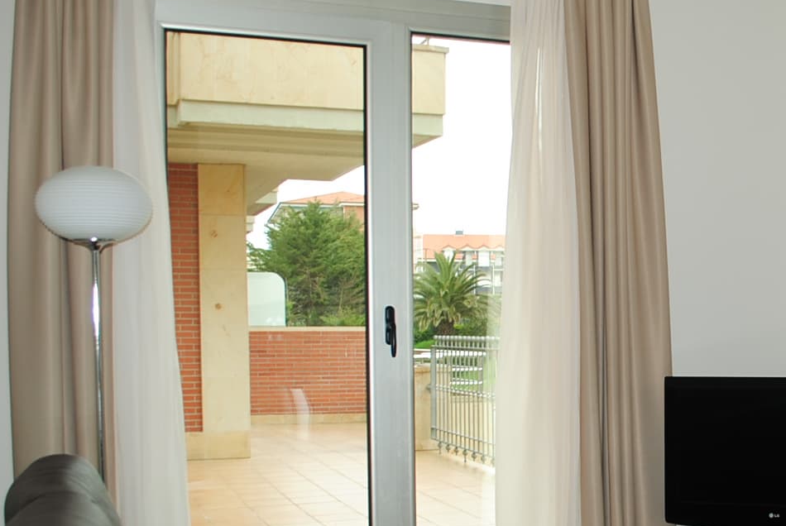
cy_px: 404
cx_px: 661
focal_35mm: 55
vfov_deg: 24.4
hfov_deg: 34.7
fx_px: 1202
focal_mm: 18
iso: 100
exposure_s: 1/20
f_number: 3.5
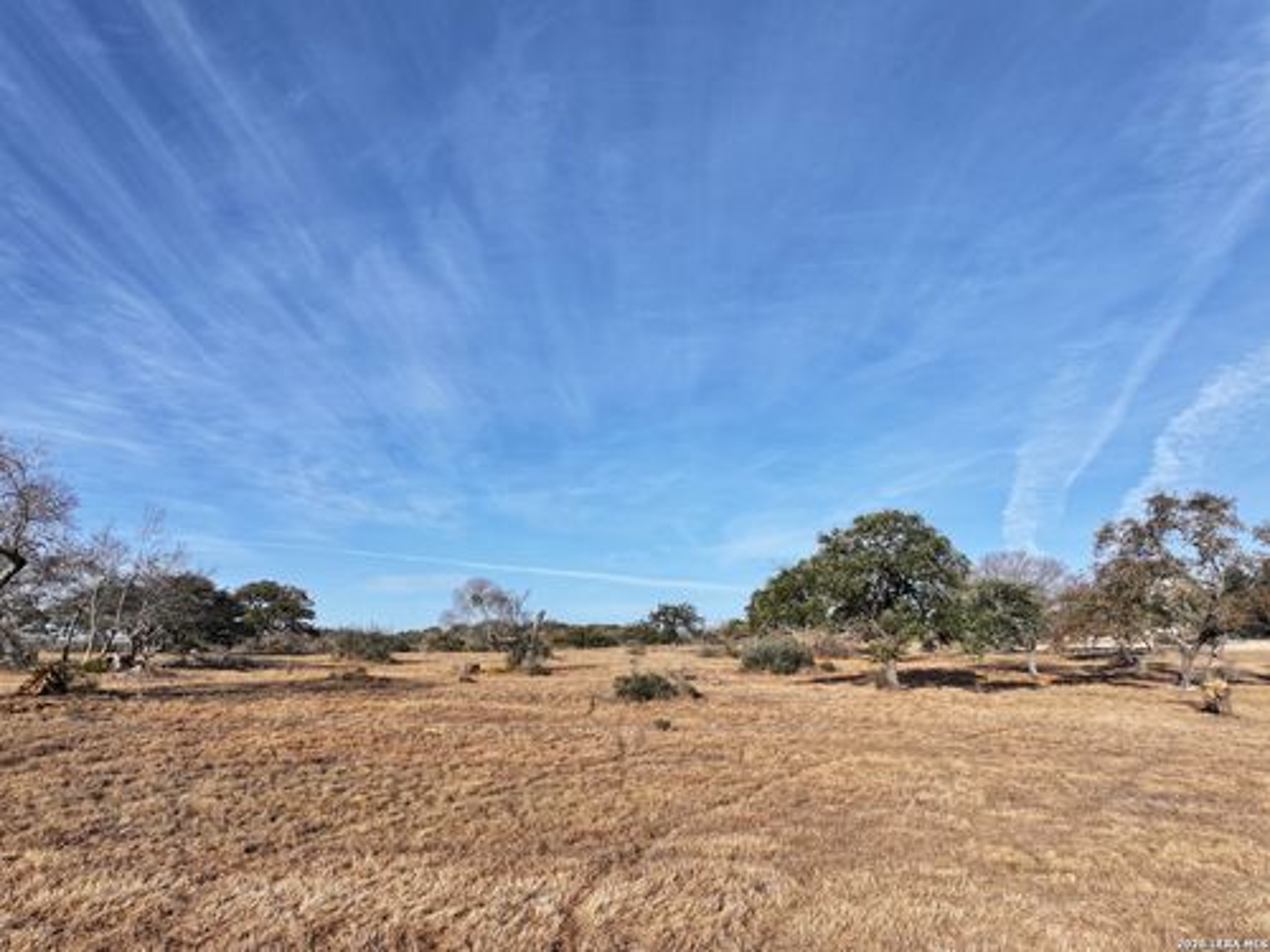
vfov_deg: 56.8
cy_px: 476
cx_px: 635
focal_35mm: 24
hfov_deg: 71.6
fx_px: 881
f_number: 2.8
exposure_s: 1/1600
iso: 110
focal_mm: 12.29
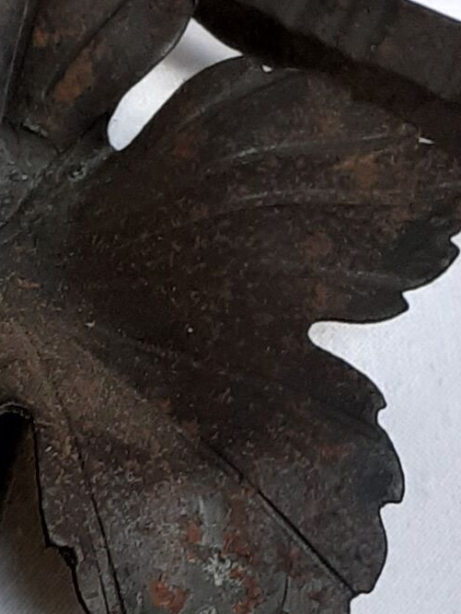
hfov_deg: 8.8
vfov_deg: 11.7
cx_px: -89
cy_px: 602
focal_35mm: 167
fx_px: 2963
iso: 40
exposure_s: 1/124
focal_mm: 3.6
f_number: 1.9
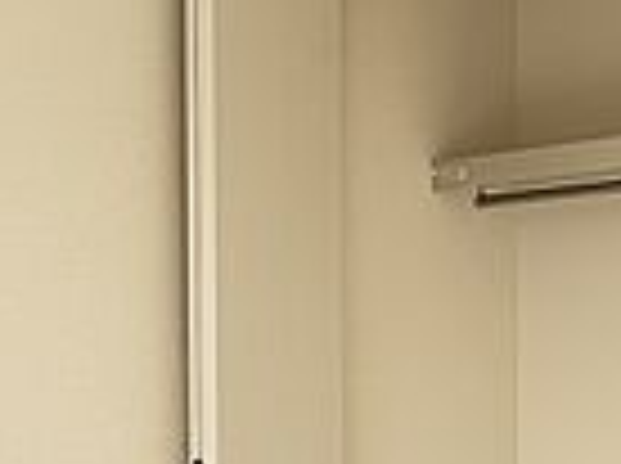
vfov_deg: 22.8
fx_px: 1128
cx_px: 302
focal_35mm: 63
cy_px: 394
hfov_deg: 30.8
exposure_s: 1/150
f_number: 2.2
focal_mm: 2.22
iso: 64
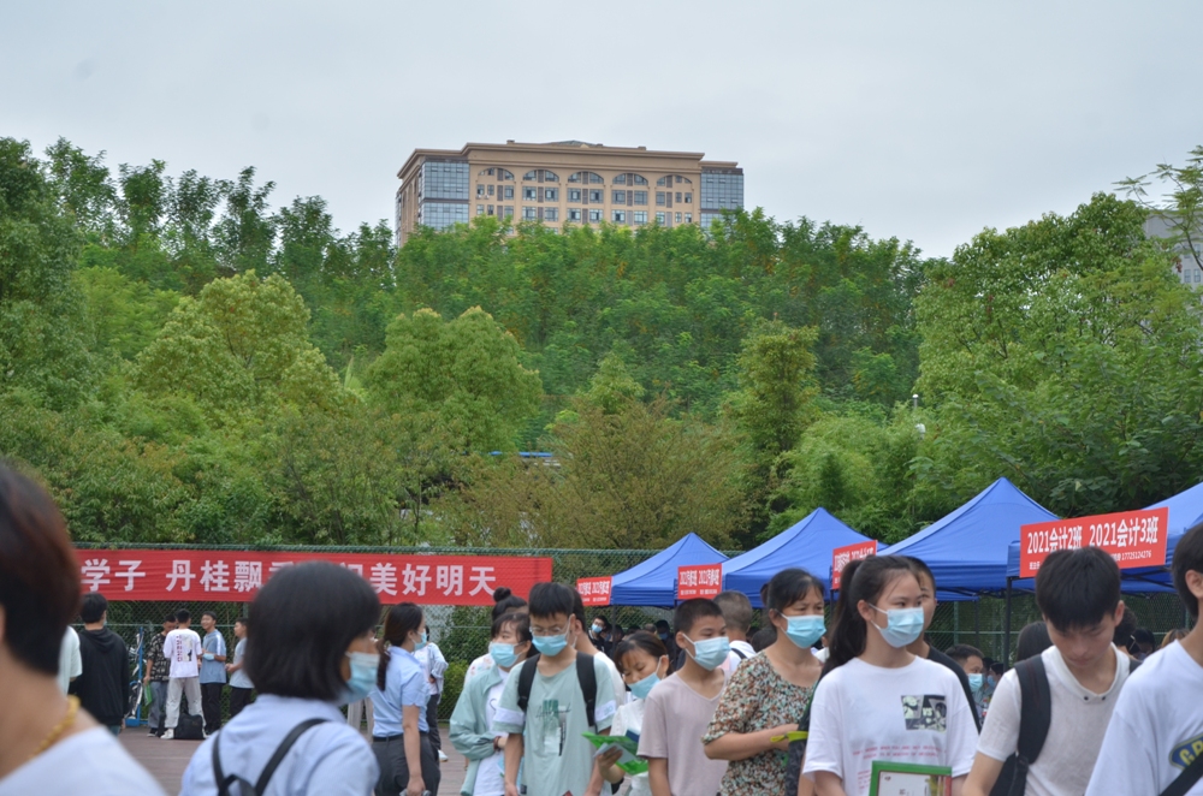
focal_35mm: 78
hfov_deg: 26.0
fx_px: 2601
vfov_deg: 17.4
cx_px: 602
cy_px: 398
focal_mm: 52
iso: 400
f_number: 8
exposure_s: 1/320
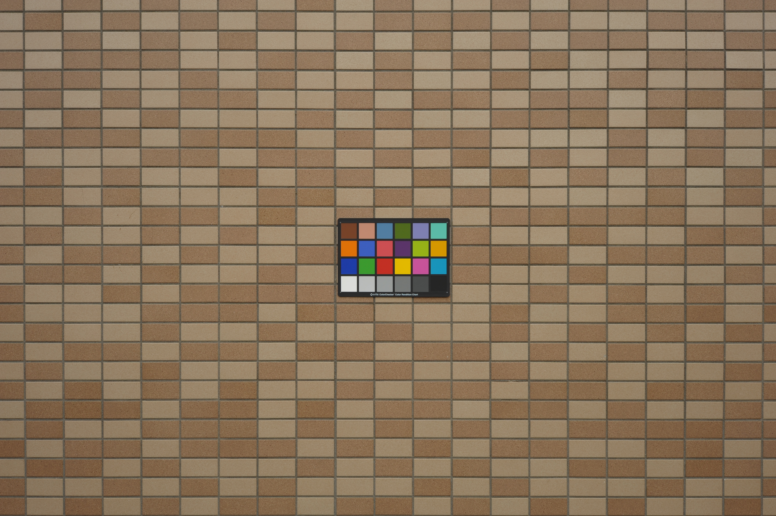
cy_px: 258
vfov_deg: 53.1
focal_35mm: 24
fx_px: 517
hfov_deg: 73.8
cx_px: 388
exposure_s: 1/60
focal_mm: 24
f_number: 11
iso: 200
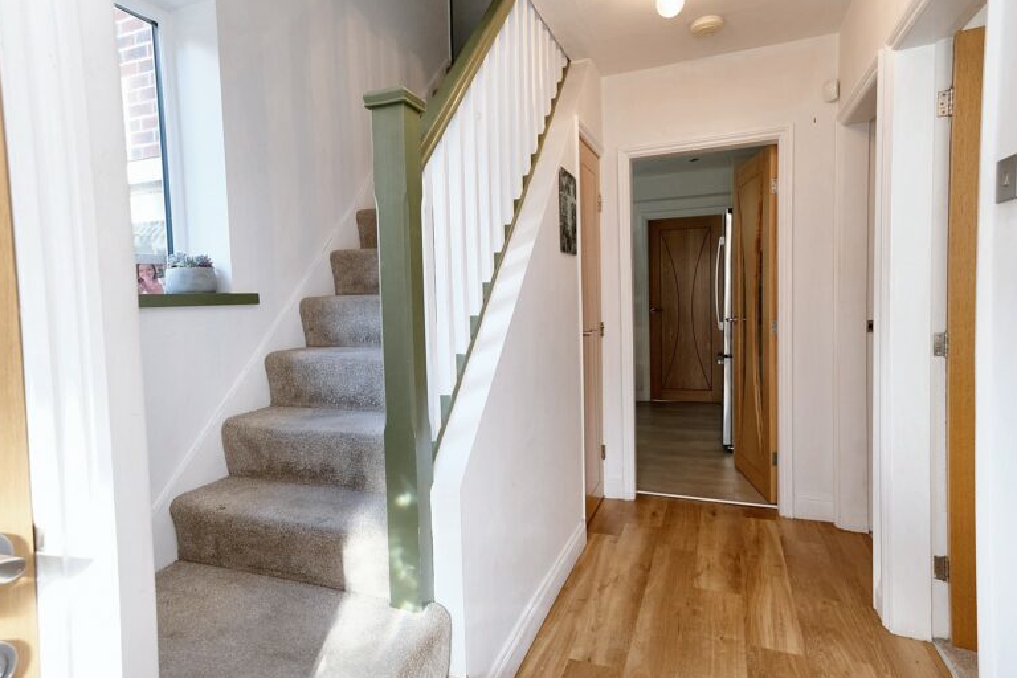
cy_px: 329
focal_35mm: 20
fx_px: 565
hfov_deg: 83.8
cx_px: 470
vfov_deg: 61.9
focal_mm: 10
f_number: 4
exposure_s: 1/60
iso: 640
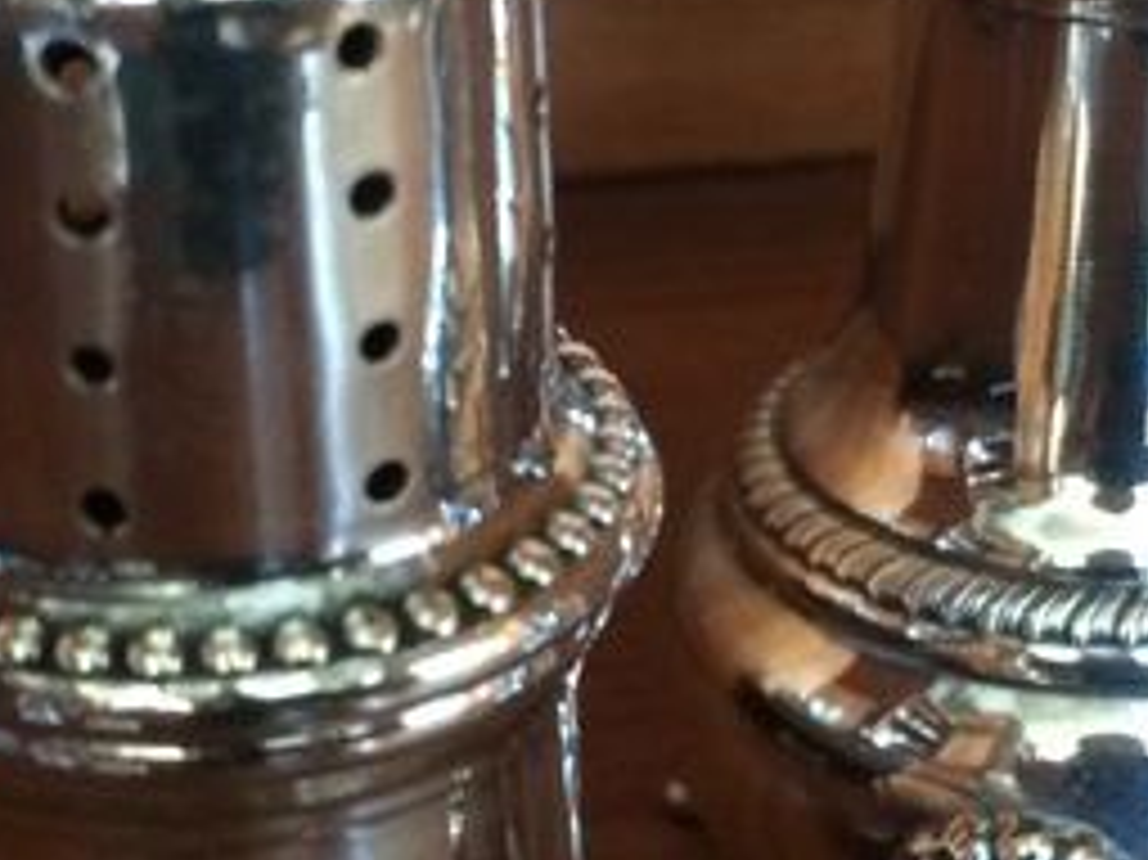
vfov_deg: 13.9
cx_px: 887
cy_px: 588
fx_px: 3514
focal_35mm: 106
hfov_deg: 18.4
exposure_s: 1/17
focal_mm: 4.12
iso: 320
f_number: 2.2
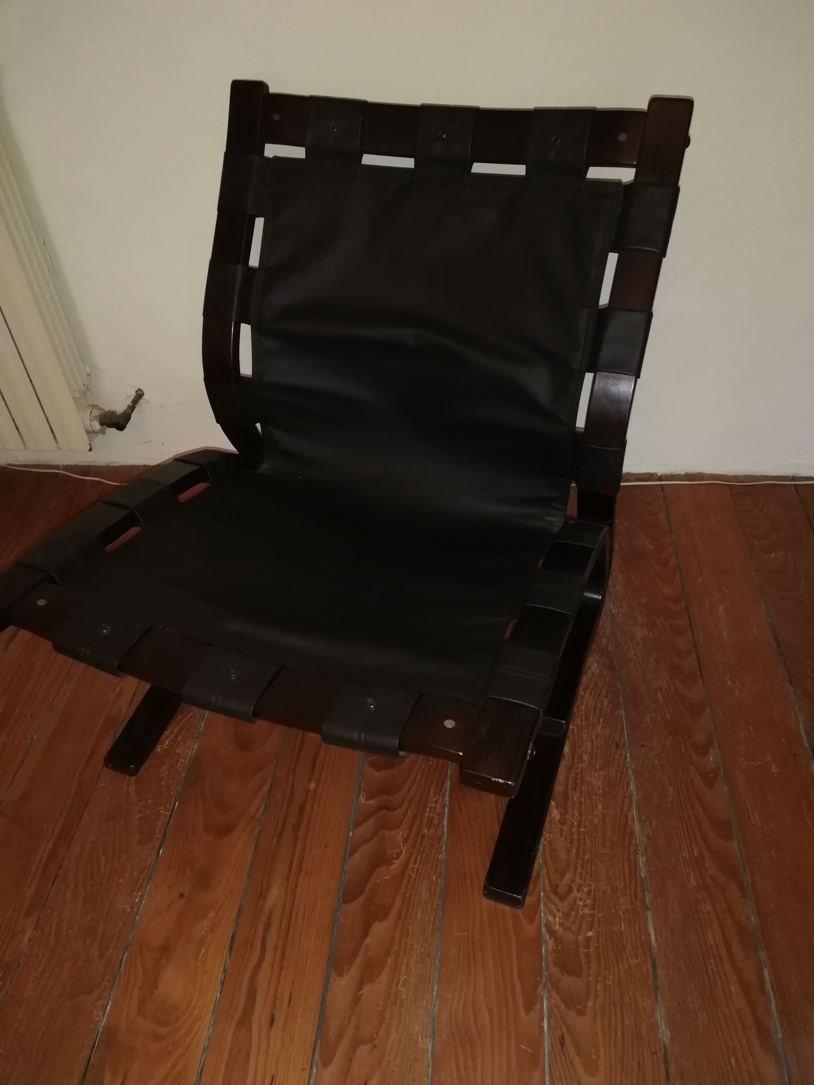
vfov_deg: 67.3
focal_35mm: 26
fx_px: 815
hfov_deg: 53.1
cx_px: 407
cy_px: 542
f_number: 2.2
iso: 500
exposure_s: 1/20
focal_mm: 3.81
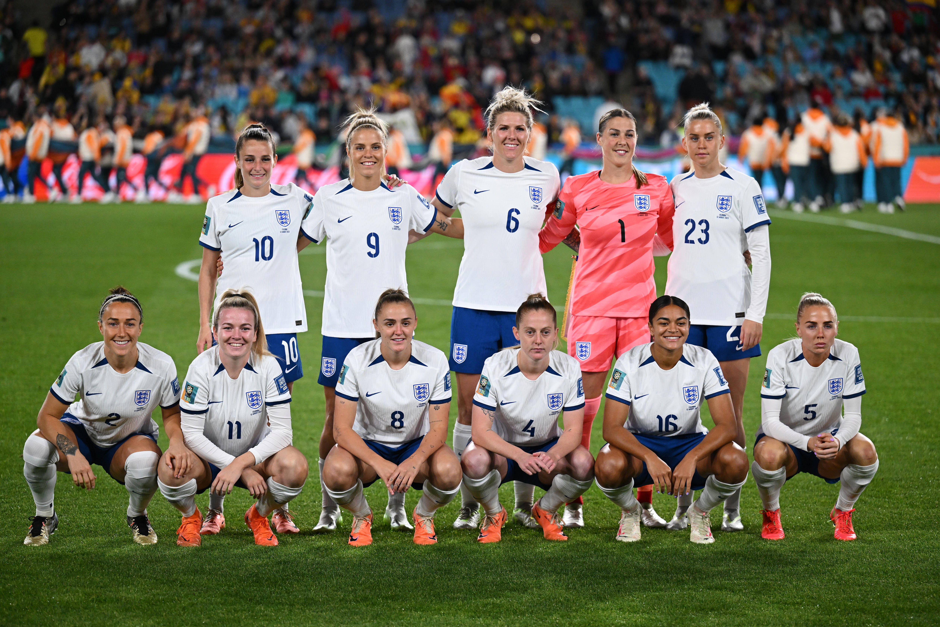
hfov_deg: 15.2
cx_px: 470
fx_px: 3525
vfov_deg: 10.2
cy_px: 314
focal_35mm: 135
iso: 2500
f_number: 2.8
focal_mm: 135
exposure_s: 1/2500
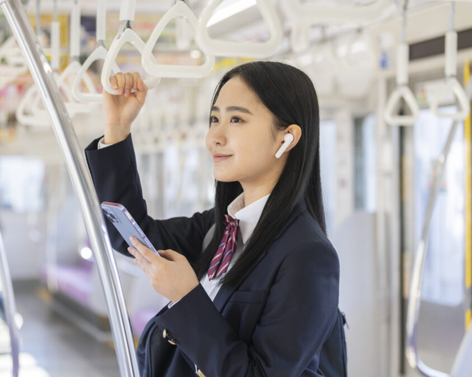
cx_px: 197
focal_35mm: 80
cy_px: 189
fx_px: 1118
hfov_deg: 23.8
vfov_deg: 19.2
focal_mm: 70
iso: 400
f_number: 2.8
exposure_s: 1/400
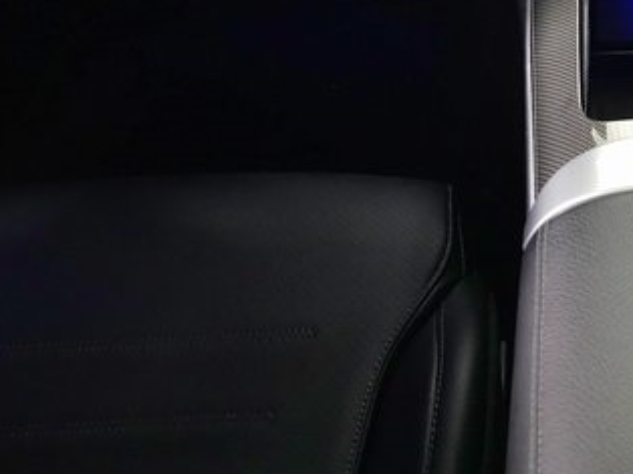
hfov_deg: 24.1
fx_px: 1370
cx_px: 722
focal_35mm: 75
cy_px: -64
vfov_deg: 18.8
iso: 250
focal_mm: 6.3
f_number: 1.7
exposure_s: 1/60
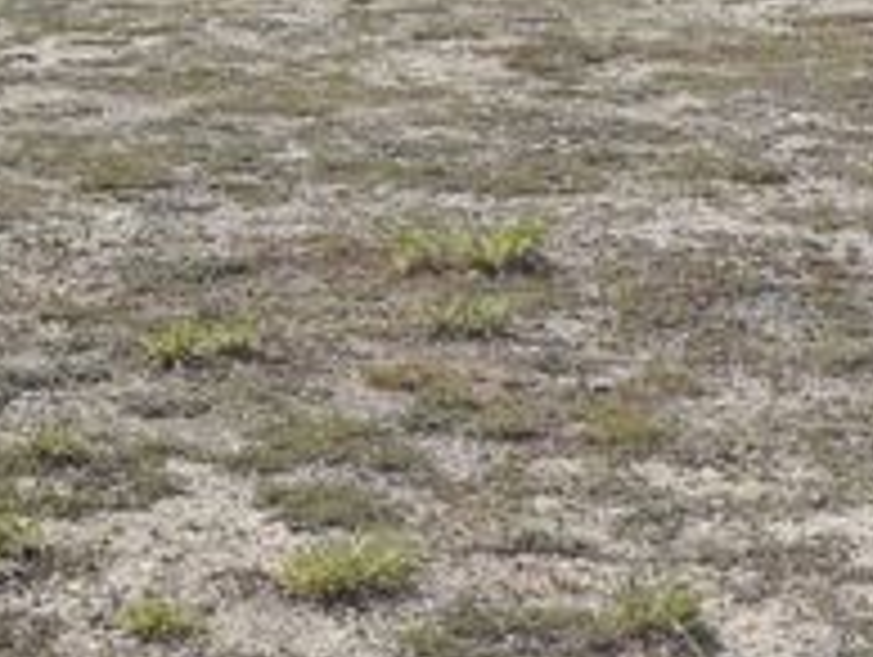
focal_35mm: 137
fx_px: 3459
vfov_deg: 10.4
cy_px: -414
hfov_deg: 14.4
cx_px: 400
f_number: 13
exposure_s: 1/200
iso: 100
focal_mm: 24
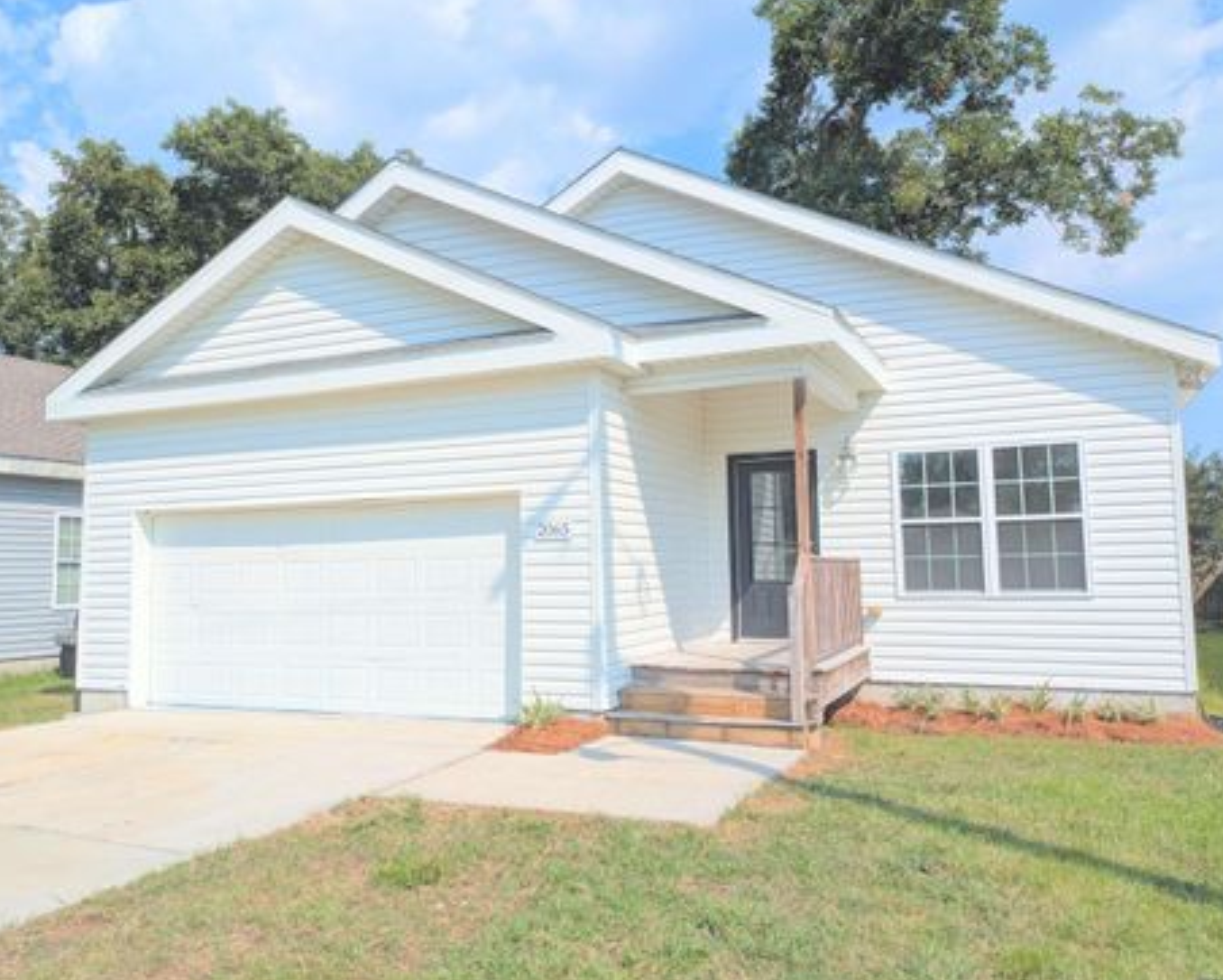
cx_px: 606
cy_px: 483
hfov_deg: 64.0
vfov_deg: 53.2
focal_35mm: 27
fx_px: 978
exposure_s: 1/3559
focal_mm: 5.43
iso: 51
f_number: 1.89
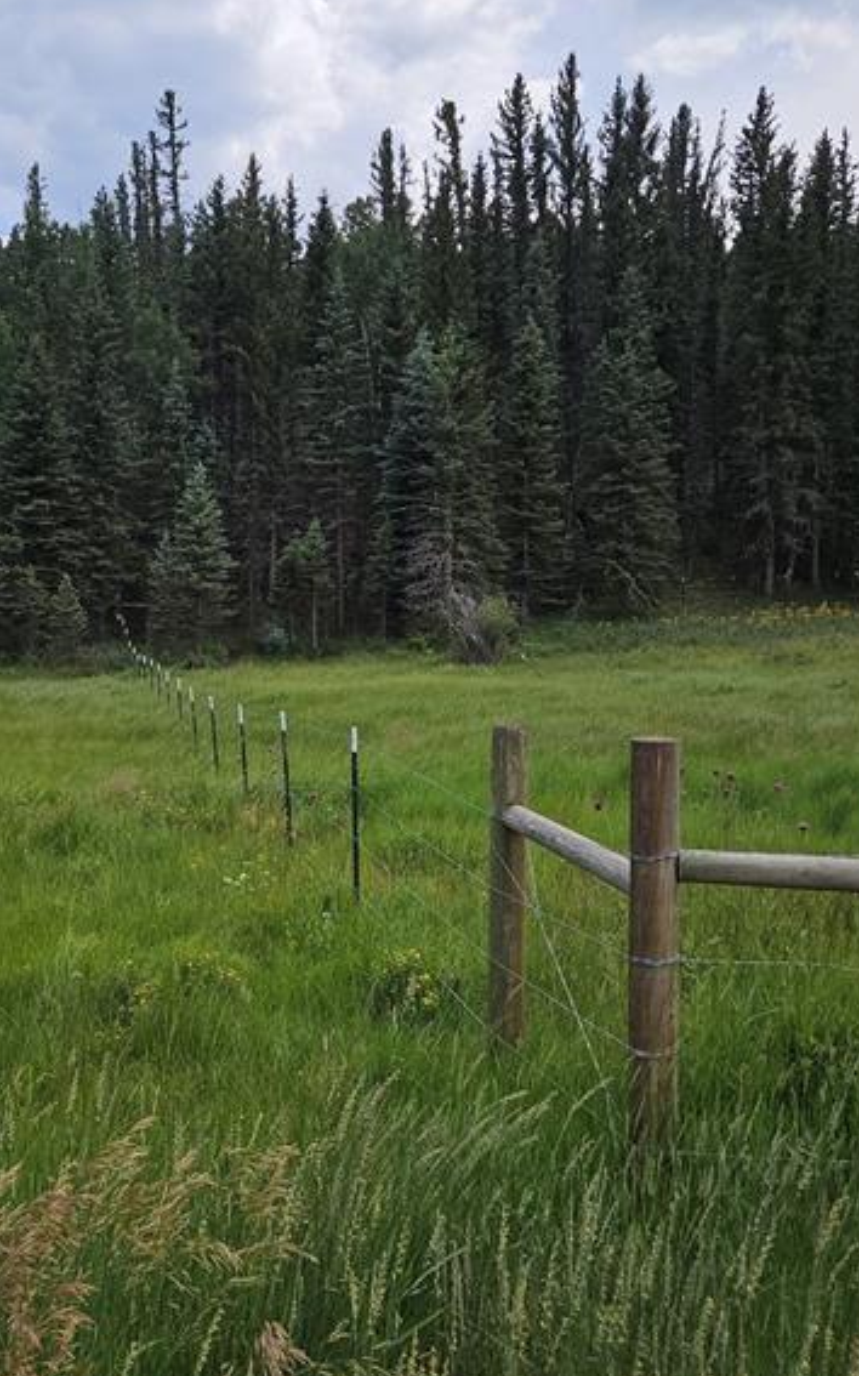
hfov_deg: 38.0
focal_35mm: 33
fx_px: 1237
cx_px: 307
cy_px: 675
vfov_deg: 58.2
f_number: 1.8
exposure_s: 1/1576
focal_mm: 5.4
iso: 25
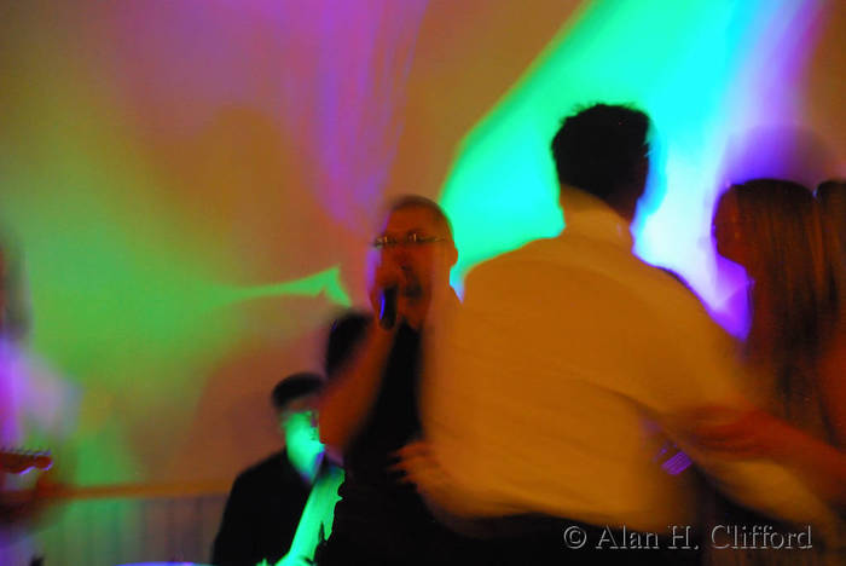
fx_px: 3951
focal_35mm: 168
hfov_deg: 12.2
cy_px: 283
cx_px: 423
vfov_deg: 8.2
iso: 1600
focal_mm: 112
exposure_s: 1/3.33
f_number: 5.6
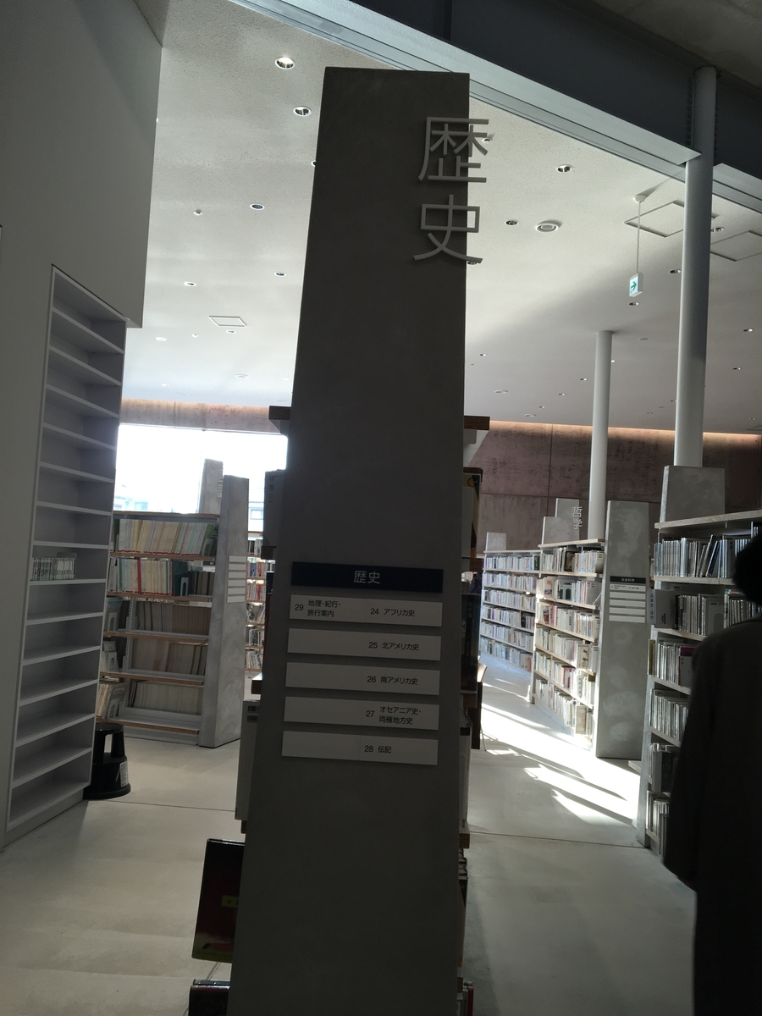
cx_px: 381
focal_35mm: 29
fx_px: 851
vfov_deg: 61.7
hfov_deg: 48.2
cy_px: 508
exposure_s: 1/60
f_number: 2.2
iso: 25
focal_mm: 4.15
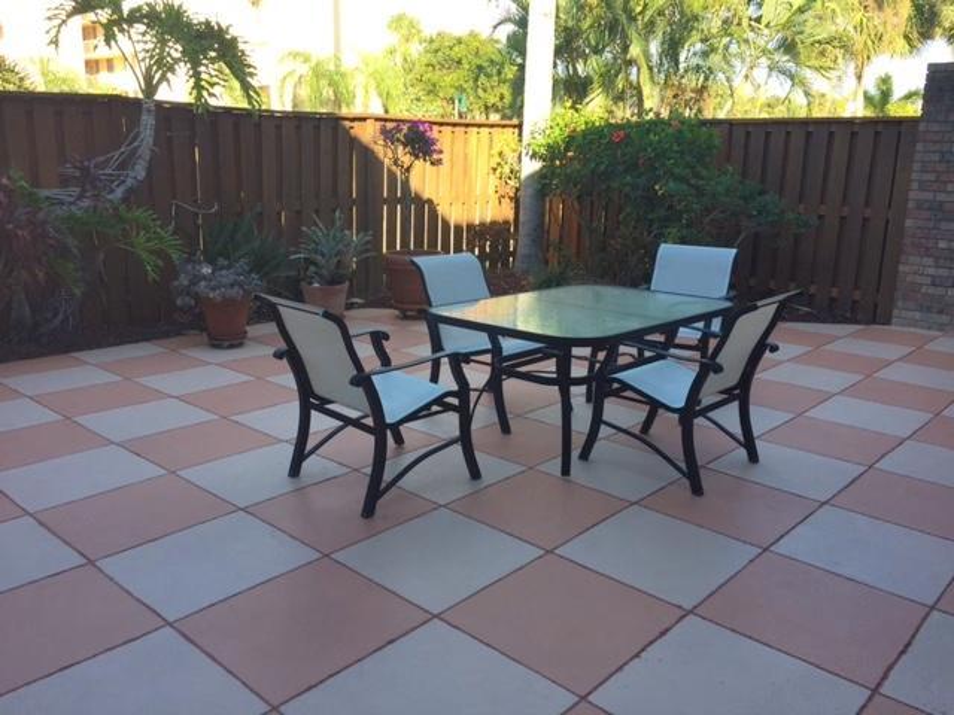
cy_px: 358
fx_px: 799
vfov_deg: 48.2
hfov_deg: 61.7
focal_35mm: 29
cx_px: 477
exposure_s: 1/370
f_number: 2.2
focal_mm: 4.15
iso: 32
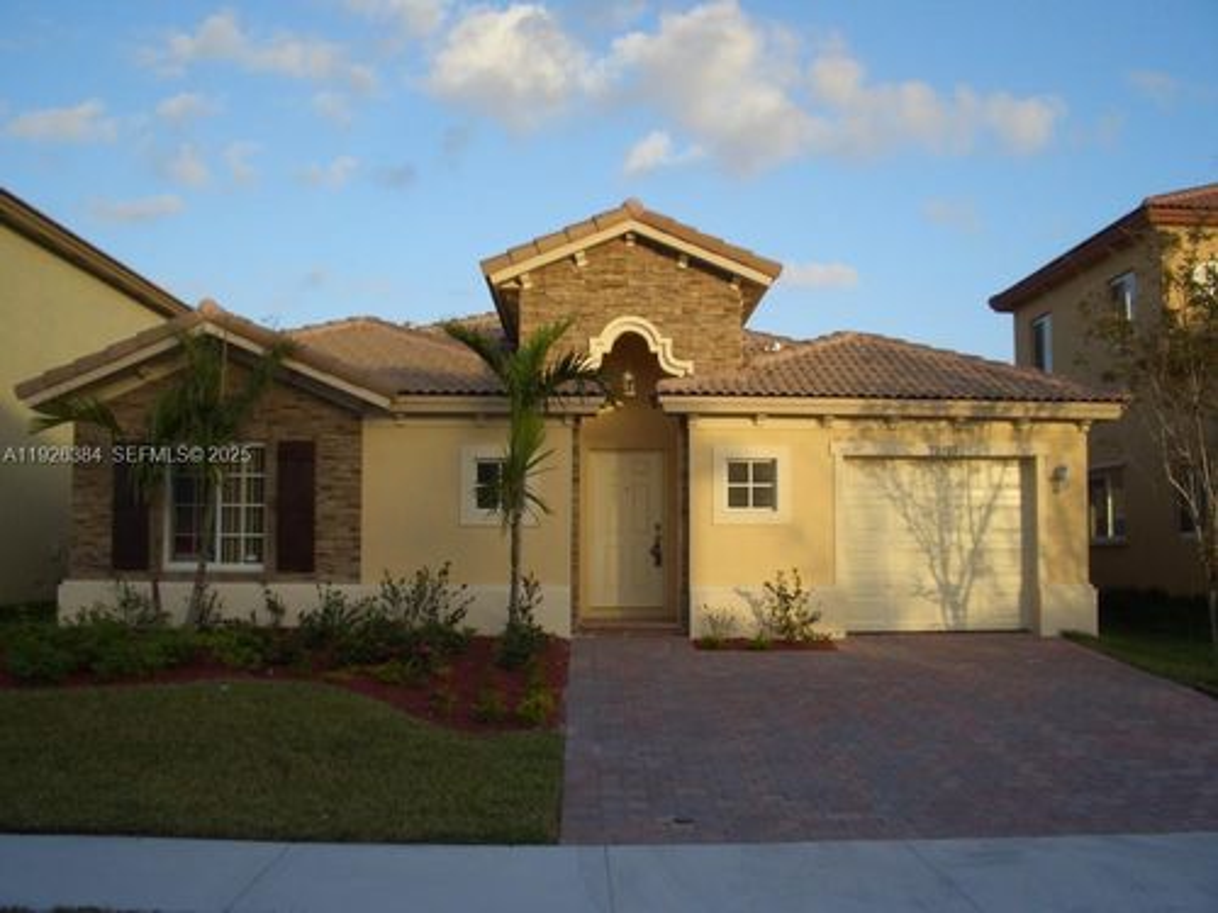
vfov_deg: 40.7
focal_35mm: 35
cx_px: 609
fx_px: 1232
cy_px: 456
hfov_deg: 52.6
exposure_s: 1/200
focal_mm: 5.8
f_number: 4.3
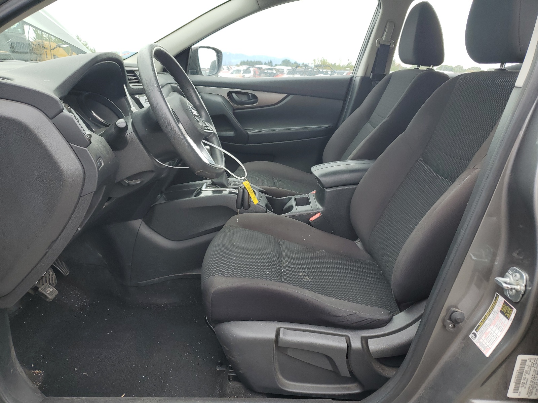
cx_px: 269
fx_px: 404
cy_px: 202
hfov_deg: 67.3
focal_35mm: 26
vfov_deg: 53.1
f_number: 1.5
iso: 50
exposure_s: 1/417
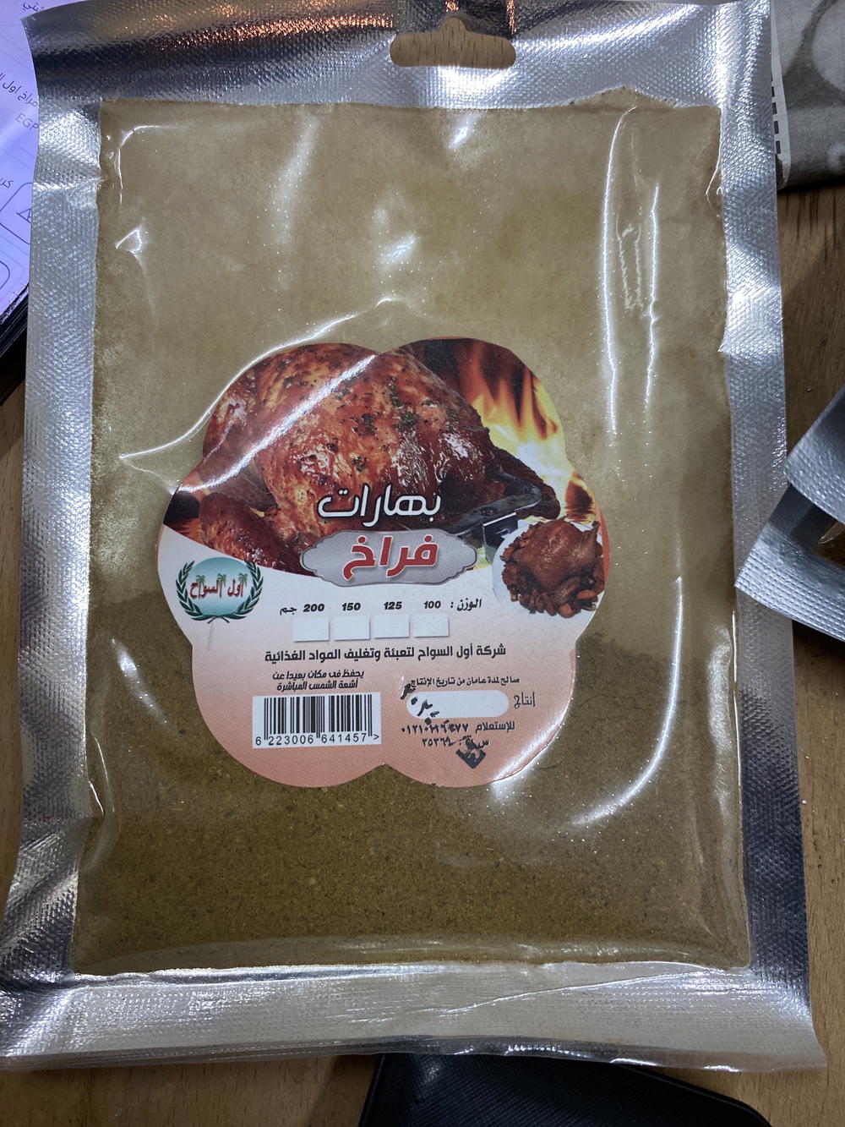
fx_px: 846
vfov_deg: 67.3
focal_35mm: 26
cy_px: 564
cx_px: 422
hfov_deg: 53.1
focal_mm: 4.25
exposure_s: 1/50
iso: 160
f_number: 1.8
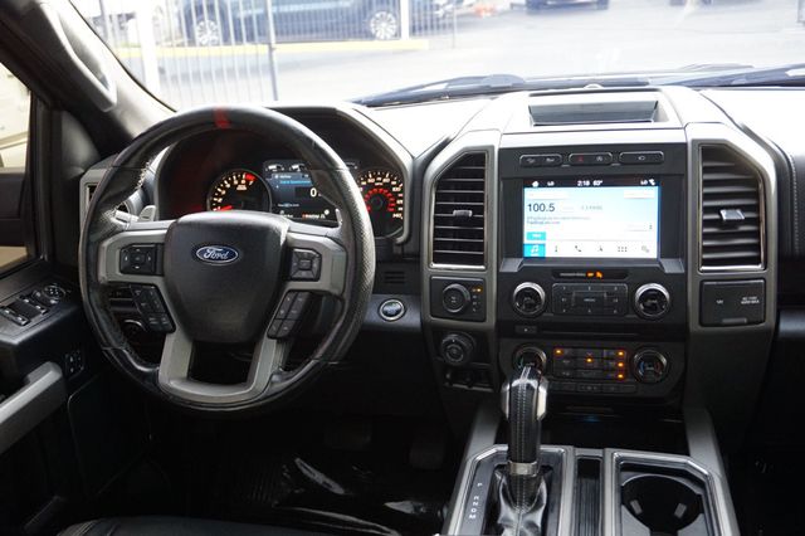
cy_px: 268
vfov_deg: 36.8
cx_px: 402
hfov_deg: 53.2
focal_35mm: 36
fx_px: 805
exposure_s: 1/60
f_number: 4.5
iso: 640
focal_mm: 24
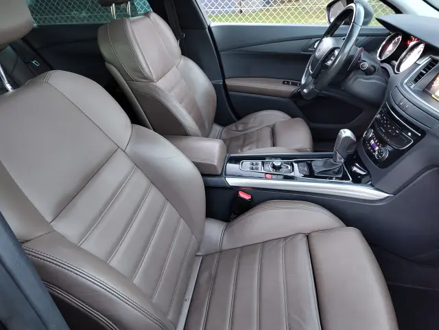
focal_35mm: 23
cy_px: 165
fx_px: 292
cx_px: 220
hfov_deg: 73.9
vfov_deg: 58.9
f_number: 1.8
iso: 1156
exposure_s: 1/25
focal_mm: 5.56
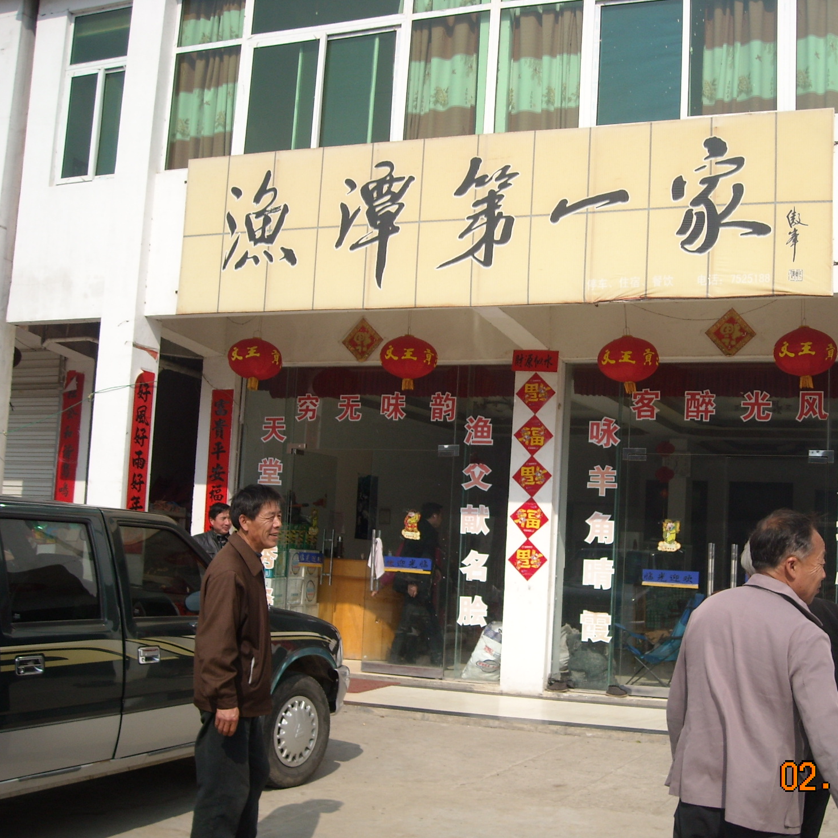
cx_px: 539
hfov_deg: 38.8
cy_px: 431
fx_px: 1178
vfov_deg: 39.2
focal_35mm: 43
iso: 64
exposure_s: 1/337
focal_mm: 5.7
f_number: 5.6
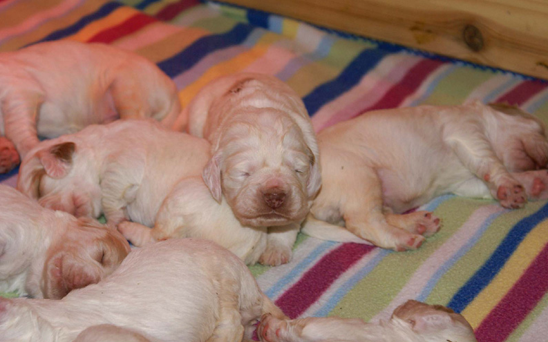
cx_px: 276
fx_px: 1612
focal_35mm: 108
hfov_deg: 19.3
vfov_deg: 12.1
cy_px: 174
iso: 400
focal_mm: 70
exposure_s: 1/125
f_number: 5.6
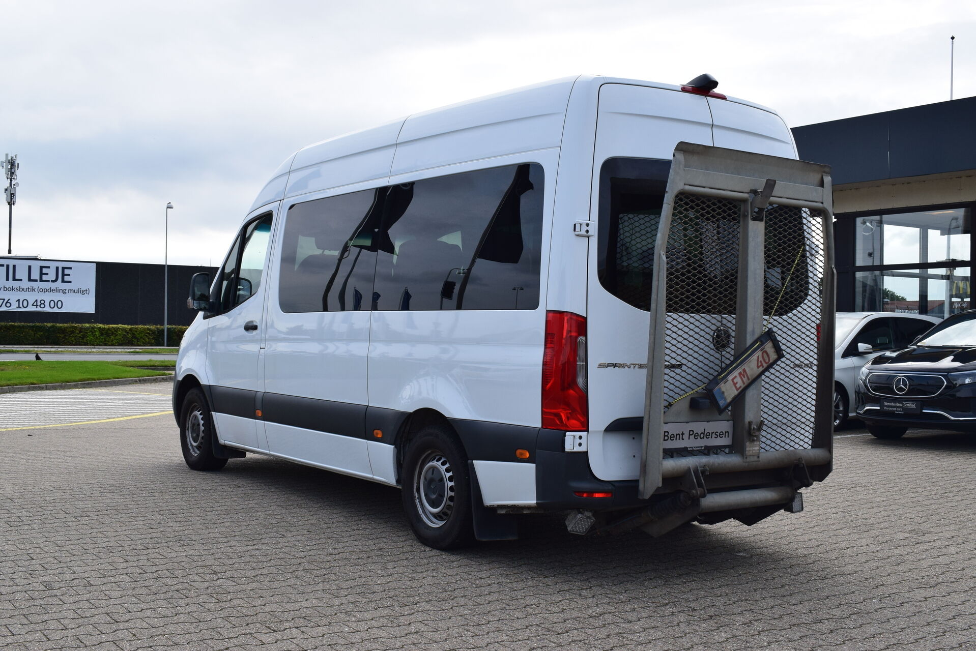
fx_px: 1098
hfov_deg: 47.9
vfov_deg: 33.0
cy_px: 326
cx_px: 488
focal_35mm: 40
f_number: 11
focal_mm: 27
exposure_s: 1/400
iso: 400
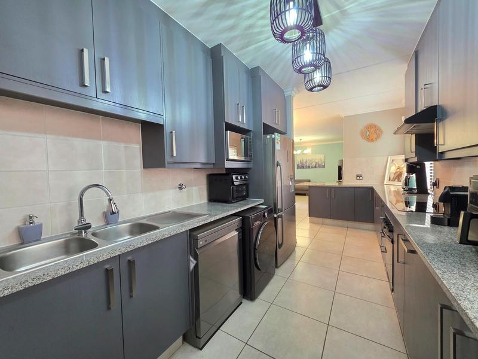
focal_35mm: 13
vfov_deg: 89.9
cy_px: 180
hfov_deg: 106.2
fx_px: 180
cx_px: 239
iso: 400
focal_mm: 2.2
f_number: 1.9
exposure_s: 1/50
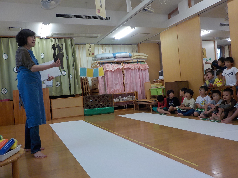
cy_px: 89
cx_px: 119
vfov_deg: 46.8
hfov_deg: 60.0
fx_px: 206
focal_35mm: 30
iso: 125
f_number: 3.3
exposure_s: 1/50
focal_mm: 4.1
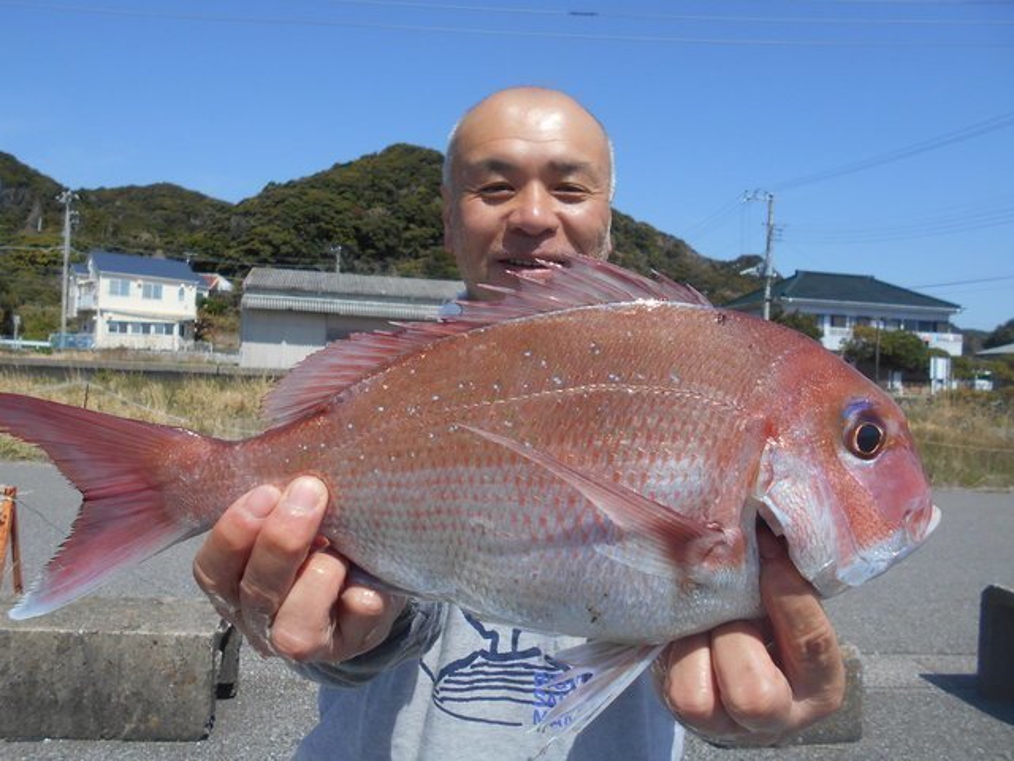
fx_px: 762
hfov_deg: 67.3
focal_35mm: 26
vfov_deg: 53.1
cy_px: 380
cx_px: 507
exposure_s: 1/1000
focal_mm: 4.6
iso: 80
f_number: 3.2
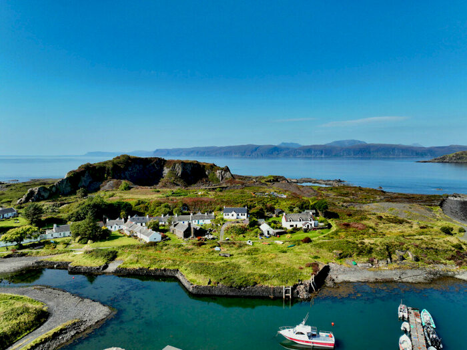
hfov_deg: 71.6
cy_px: 175
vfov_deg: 56.8
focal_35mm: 24
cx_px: 234
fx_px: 324
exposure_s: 1/200
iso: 130
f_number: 2.8
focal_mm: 12.29
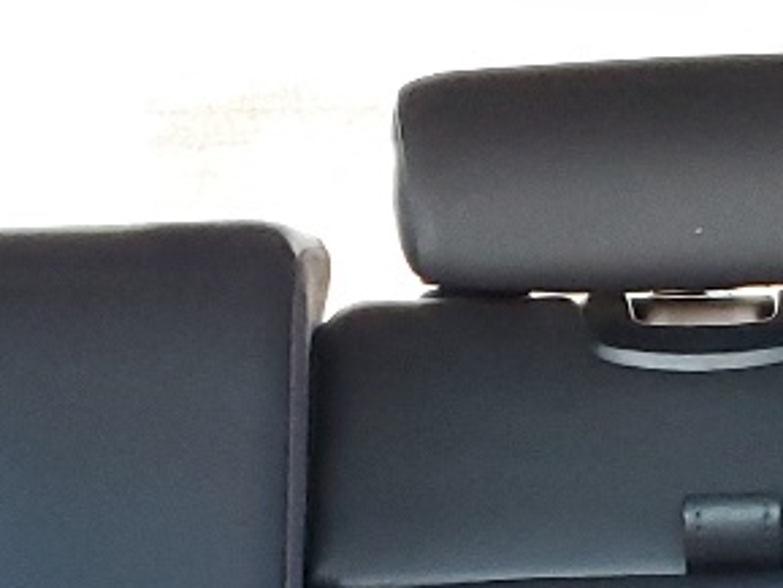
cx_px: 656
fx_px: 3259
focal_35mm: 144
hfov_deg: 13.6
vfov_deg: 10.2
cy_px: 656
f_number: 1.5
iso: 214
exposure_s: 1/60.2
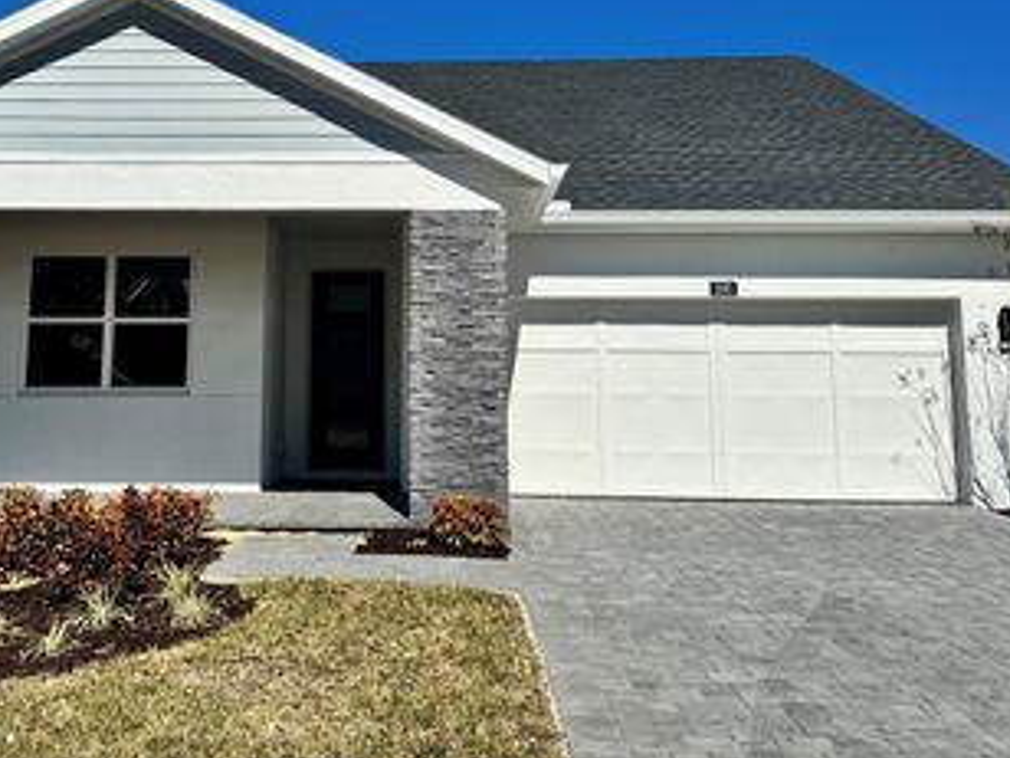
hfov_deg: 47.5
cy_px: 258
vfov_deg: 36.5
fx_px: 1138
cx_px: 397
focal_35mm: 39
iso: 80
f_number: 1.78
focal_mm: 6.76
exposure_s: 1/12346
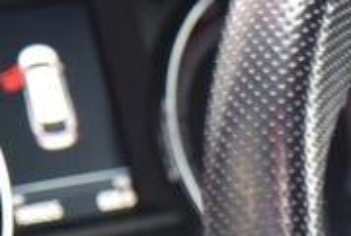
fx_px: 5102
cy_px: 273
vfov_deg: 2.6
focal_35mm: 522
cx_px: 593
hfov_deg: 3.9
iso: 500
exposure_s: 1/15
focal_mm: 92
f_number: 4
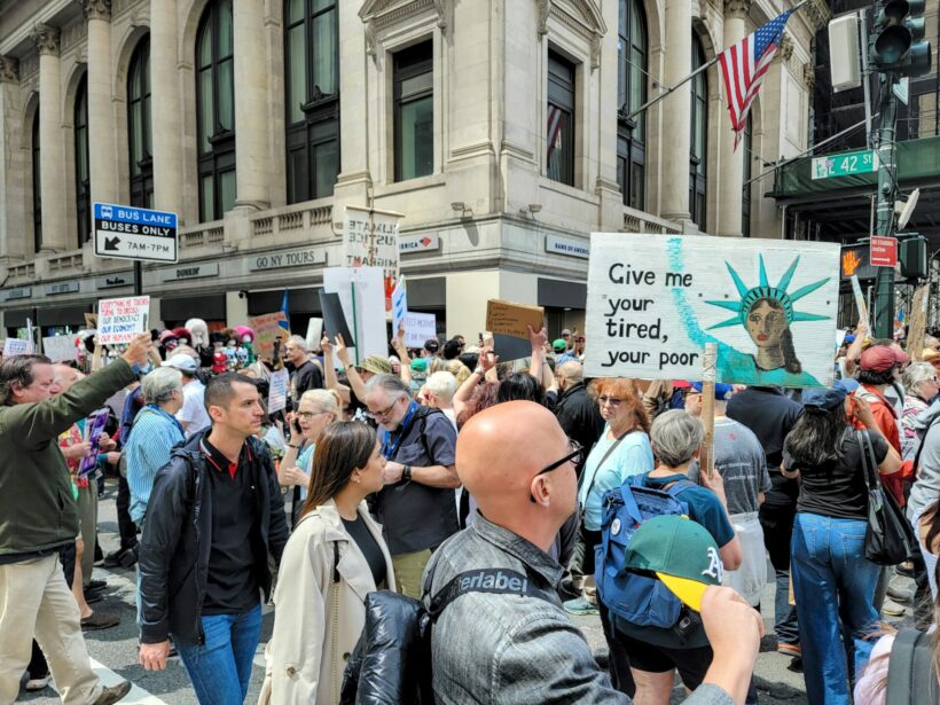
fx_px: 652
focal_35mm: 24
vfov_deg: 56.8
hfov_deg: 71.6
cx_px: 470
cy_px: 352
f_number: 1.8
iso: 16
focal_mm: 6.7
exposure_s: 1/216
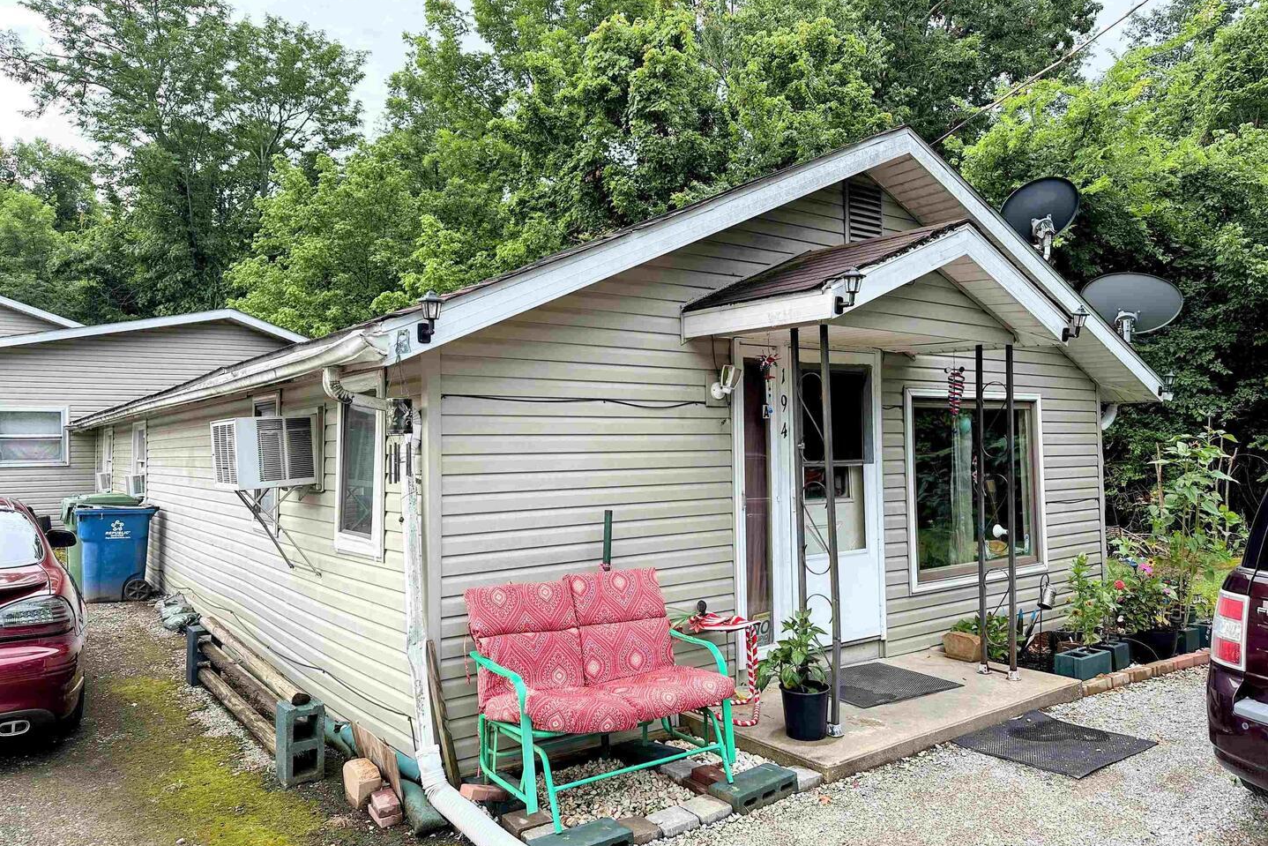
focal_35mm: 25
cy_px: 422
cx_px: 634
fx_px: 881
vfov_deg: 51.3
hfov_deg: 71.5
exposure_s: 1/623
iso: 80
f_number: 1.78
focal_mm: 6.86
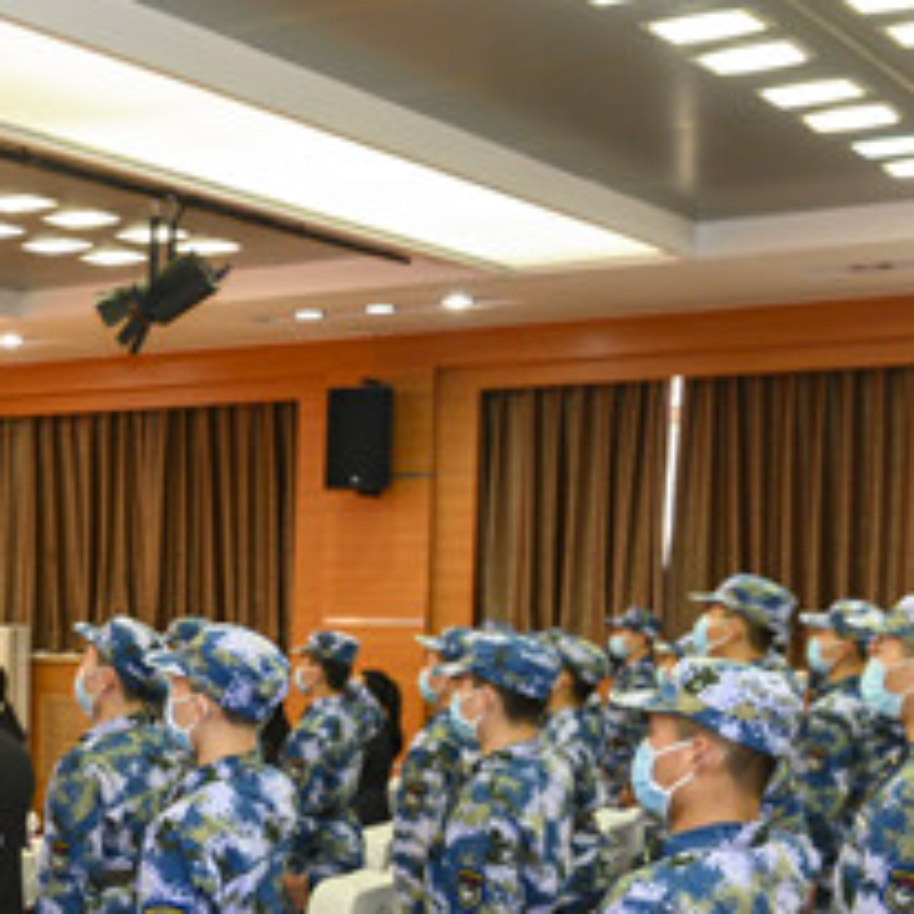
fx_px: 2061
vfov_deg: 24.5
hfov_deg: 22.0
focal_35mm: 69
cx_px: -331
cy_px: 773
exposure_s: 1/60
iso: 1000
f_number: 4
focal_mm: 21
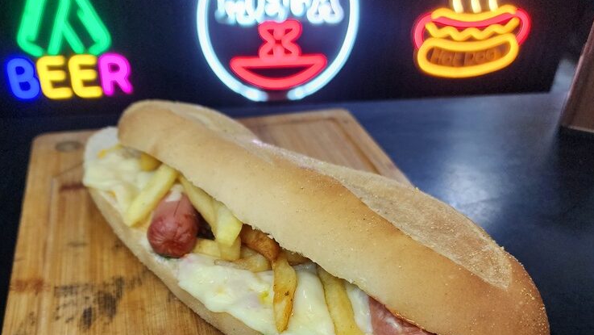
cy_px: 256
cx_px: 301
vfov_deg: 33.9
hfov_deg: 58.0
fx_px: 536
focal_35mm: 34
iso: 250
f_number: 1.8
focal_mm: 6.4
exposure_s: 1/120
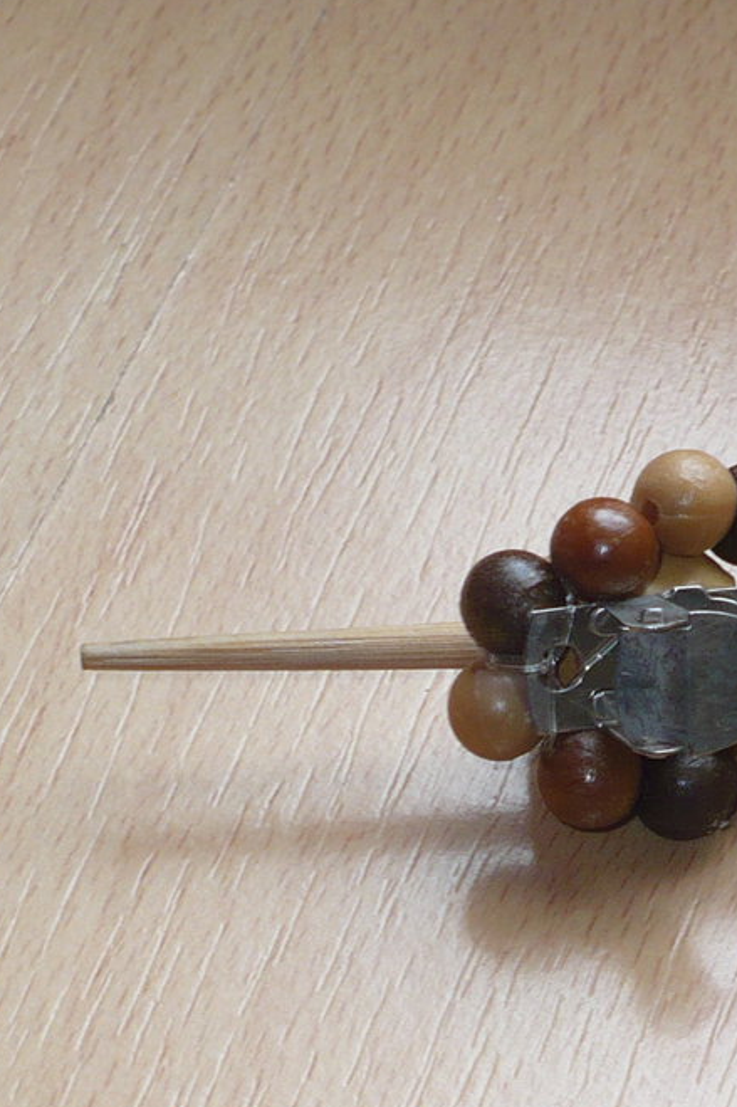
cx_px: 1015
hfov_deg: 6.2
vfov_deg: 9.3
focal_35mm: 221
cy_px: 655
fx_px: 6790
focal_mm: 14.5
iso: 100
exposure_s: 1/50
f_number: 3.4
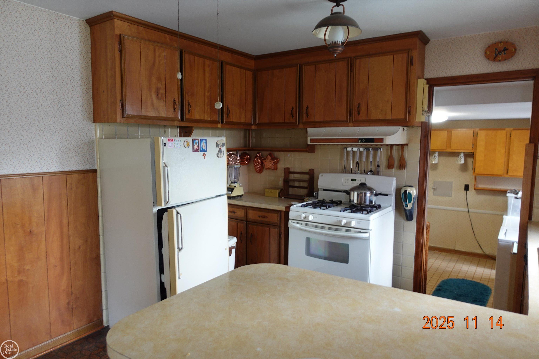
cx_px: 270
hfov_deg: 73.7
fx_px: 359
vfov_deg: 53.1
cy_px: 180
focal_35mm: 24
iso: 200
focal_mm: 9.4
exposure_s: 1/30
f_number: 1.8
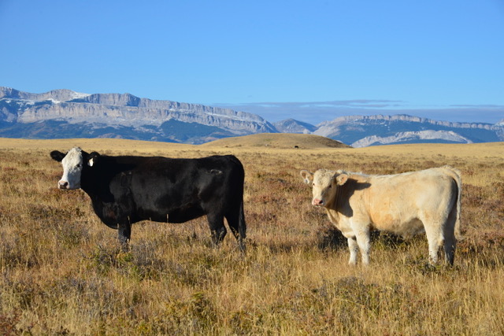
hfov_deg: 23.6
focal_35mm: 86
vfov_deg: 15.9
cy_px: 168
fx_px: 1204
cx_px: 252
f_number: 13
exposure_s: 1/640
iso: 640
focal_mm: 86
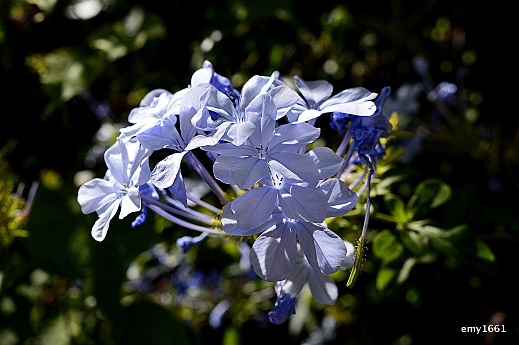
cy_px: 172
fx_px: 864
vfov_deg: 22.6
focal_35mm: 60
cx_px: 260
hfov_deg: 33.4
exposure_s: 1/500
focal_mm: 40
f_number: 11
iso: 360
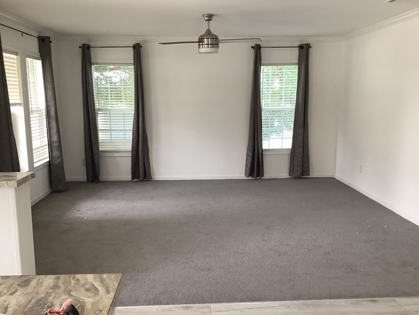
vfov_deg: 45.4
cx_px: 210
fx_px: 375
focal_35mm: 31
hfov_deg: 58.4
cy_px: 158
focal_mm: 3.3
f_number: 2.4
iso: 100
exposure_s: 1/60
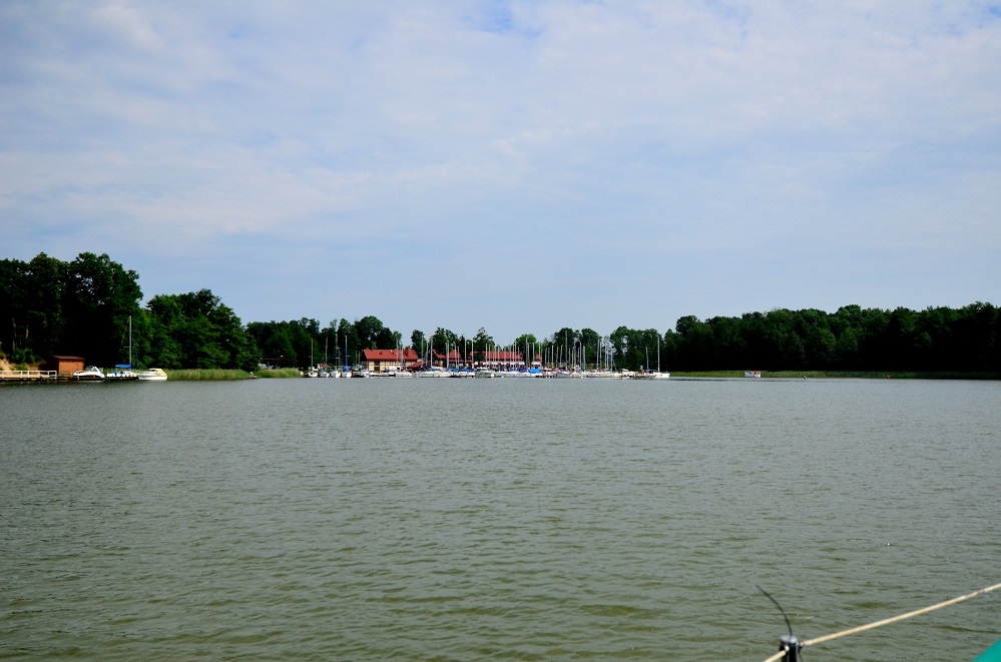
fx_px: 999
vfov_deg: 36.7
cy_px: 331
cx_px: 500
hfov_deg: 53.2
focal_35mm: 36
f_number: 4.5
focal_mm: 24
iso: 900
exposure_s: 1/8000
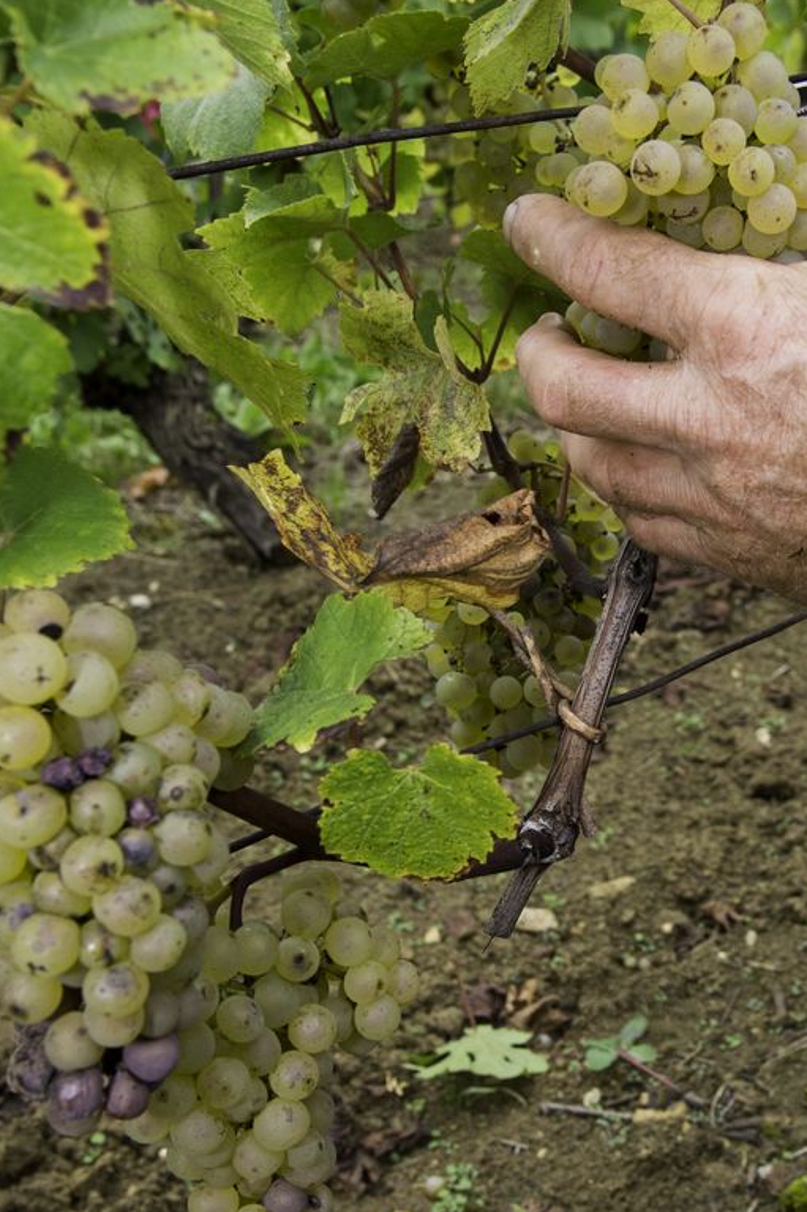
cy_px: 699
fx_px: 1347
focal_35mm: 40
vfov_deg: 48.3
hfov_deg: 32.7
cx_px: 611
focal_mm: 24
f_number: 8
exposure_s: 1/500
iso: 1100
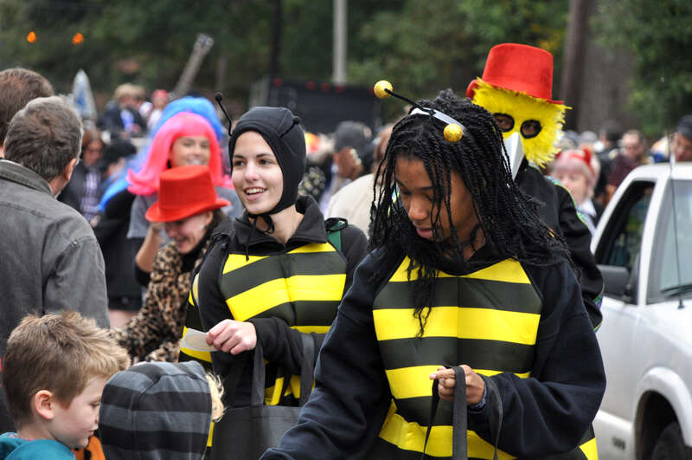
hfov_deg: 11.0
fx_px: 3599
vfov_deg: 7.3
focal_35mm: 188
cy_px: 230
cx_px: 346
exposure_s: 1/500
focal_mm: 125
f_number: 5.6
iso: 640
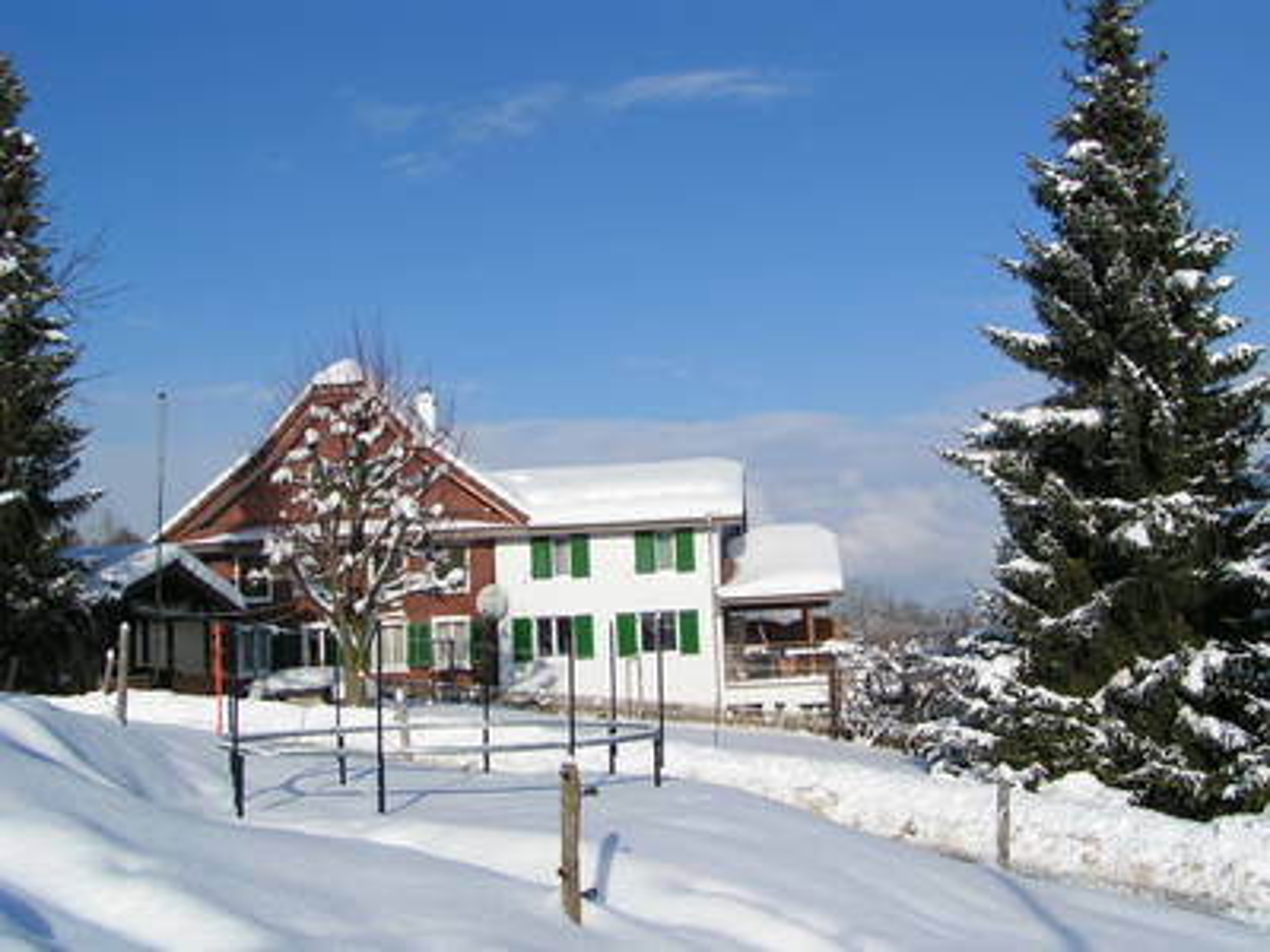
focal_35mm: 38
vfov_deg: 37.7
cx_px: 635
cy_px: 476
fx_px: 1394
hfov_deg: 49.0
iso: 50
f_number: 5.6
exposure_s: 1/800
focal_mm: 5.8
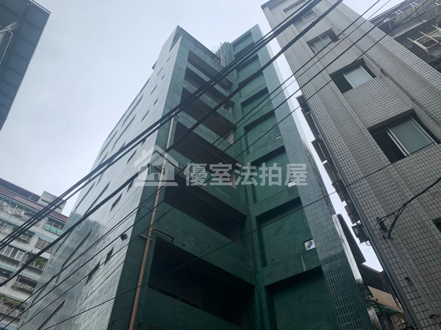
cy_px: 165
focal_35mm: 26
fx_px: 331
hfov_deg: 67.3
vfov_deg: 53.1
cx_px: 220
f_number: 1.8
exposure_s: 1/1235
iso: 25
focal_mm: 4.25
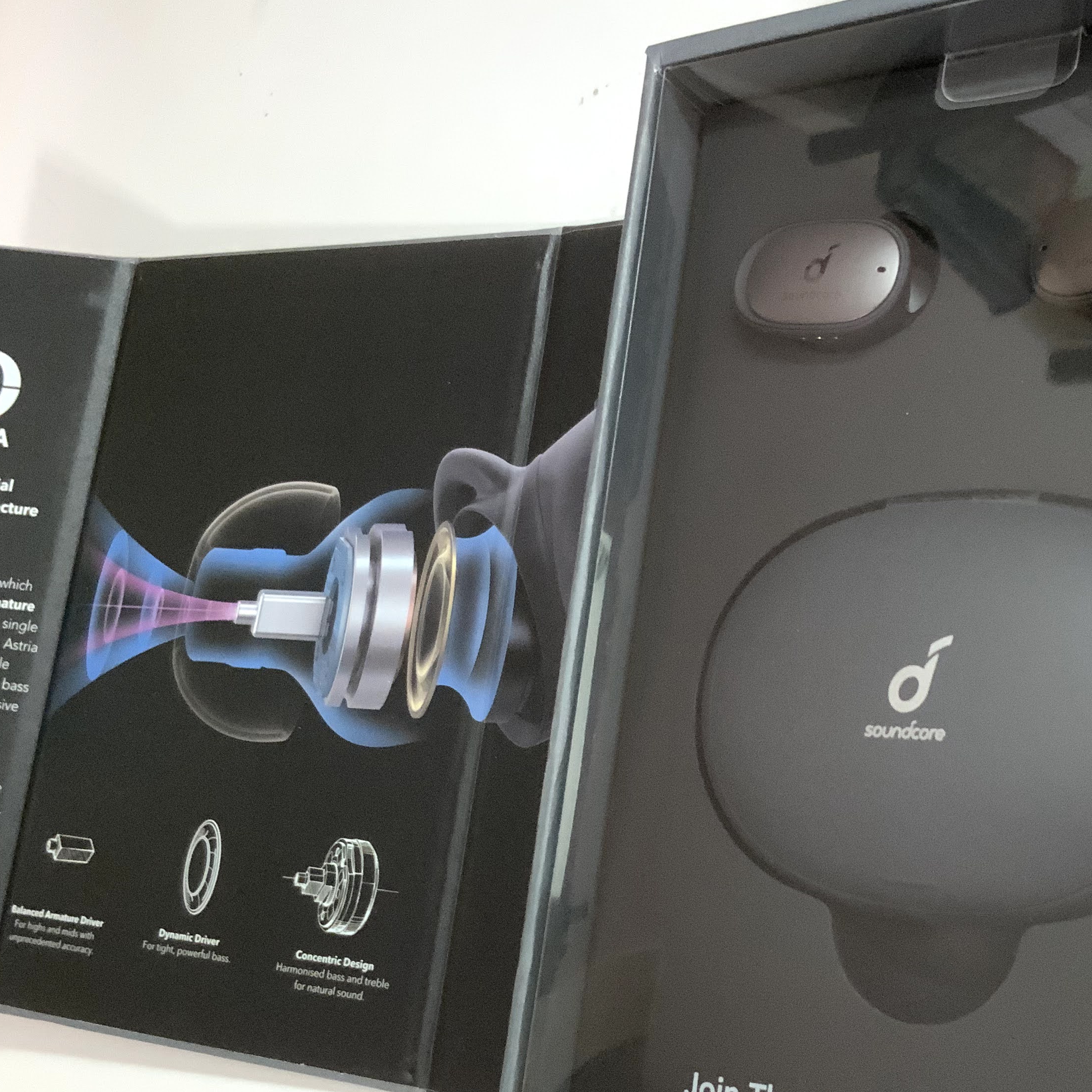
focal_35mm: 47
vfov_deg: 36.0
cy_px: 616
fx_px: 1677
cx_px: 718
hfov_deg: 35.7
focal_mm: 3
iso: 250
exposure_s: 1/33
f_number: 1.8
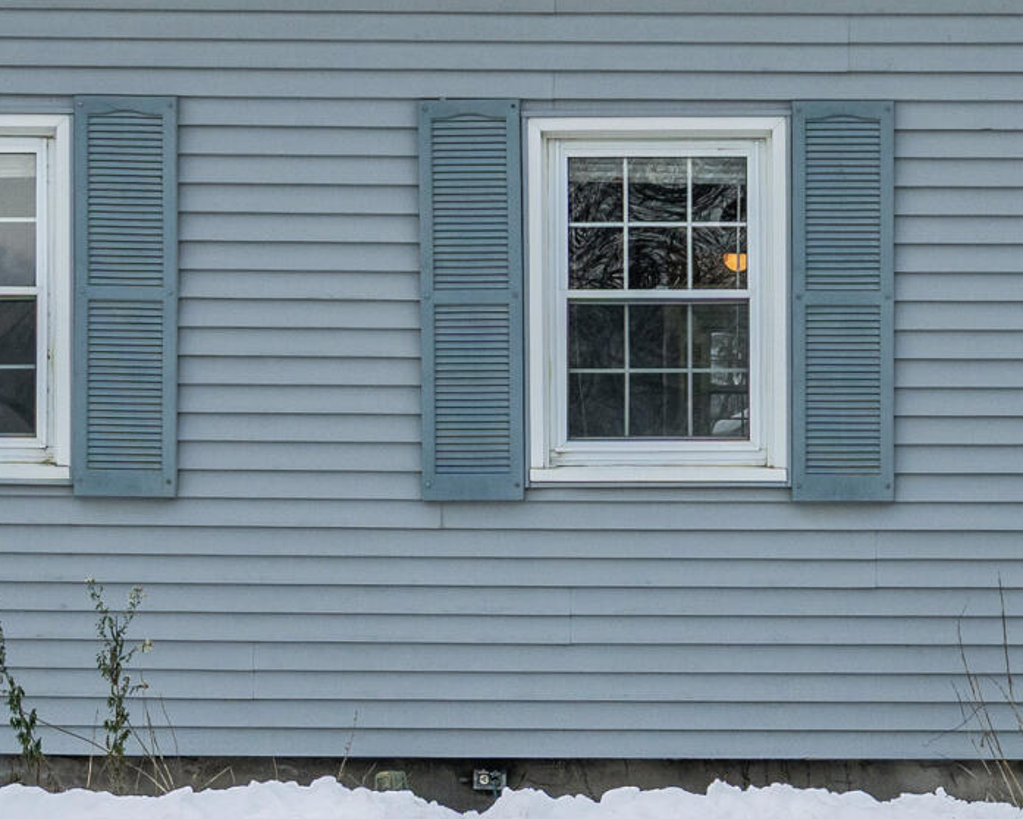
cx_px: 688
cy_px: 657
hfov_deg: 19.7
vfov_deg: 15.8
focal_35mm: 97
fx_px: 2938
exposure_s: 1/640
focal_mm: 24
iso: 500
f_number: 8
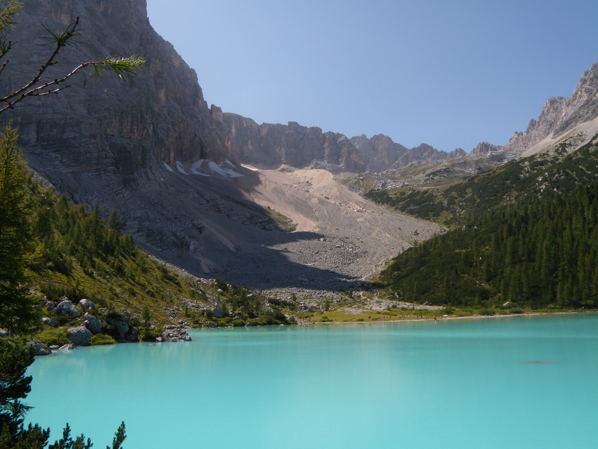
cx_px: 299
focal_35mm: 28
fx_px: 484
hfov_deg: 63.4
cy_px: 224
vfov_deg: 49.7
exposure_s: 1/250
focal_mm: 6
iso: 100
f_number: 6.7
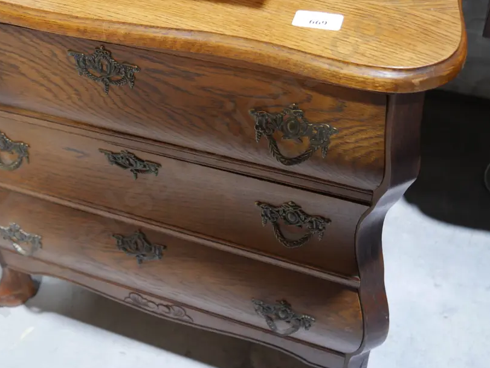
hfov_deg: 39.4
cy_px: 162
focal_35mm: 48
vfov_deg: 30.3
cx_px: 189
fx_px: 680
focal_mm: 19
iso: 1000
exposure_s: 1/60
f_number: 4.1
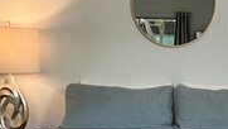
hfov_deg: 40.1
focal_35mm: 50
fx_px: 302
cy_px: 94
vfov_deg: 23.8
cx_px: 171
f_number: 1.8
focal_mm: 1.57
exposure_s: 1/120
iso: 200
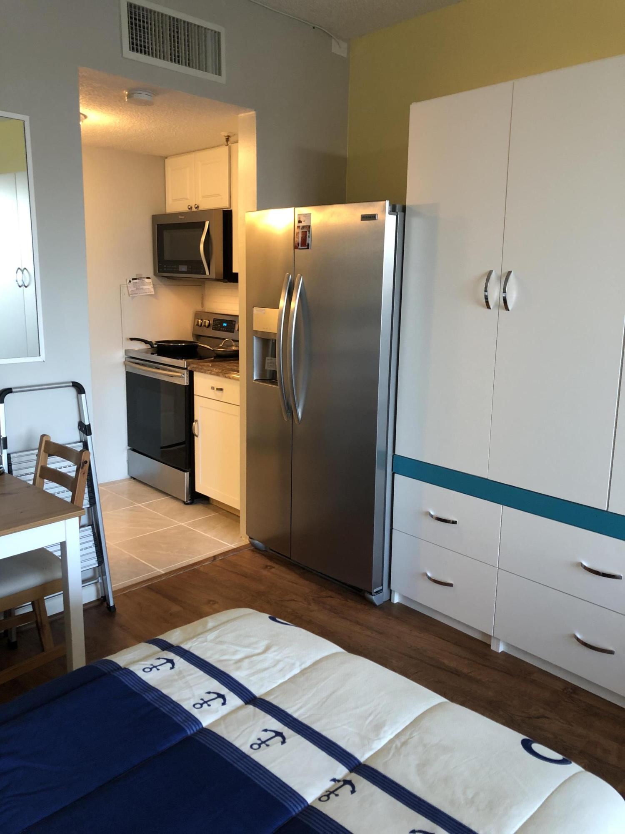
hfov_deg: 49.7
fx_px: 674
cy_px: 417
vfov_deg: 63.4
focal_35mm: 28
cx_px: 312
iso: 50
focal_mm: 3.99
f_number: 1.8
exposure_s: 1/15
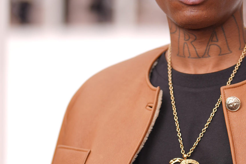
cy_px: 21
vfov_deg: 12.9
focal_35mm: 105
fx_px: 717
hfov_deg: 19.3
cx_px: 198
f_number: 1.4
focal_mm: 50
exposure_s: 1/200
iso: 64
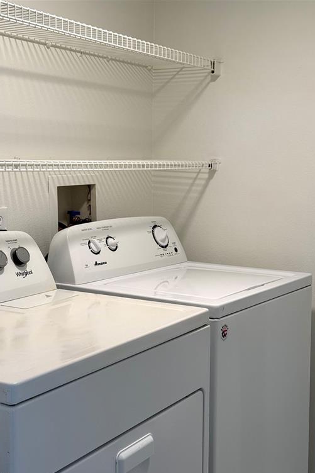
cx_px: 156
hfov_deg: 26.5
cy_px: 241
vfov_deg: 38.9
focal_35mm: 51
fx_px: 670
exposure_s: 1/60
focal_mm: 6.76
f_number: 1.78
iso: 50
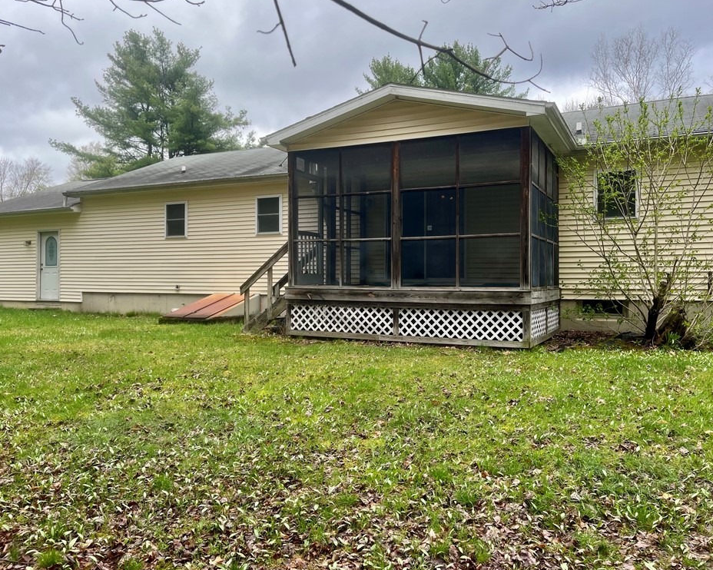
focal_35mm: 28
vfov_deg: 51.5
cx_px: 363
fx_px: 591
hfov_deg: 62.2
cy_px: 278
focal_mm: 5.1
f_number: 1.6
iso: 50
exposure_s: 1/827
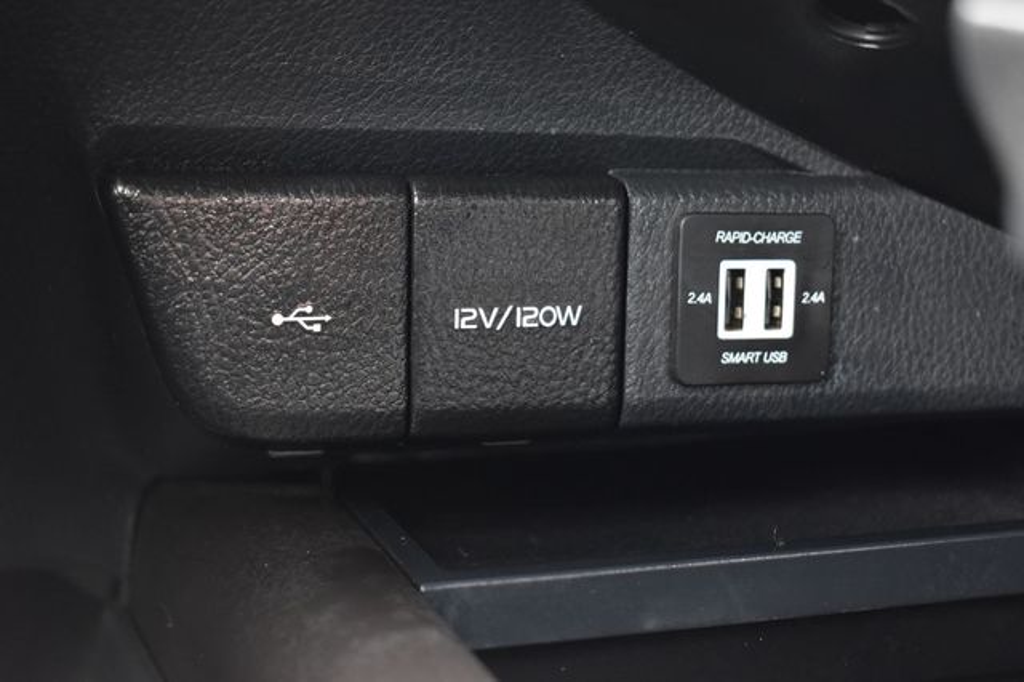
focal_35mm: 57
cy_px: 341
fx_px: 1620
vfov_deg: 23.8
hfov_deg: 35.1
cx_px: 512
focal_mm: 38
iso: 1600
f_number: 4.8
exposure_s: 1/15
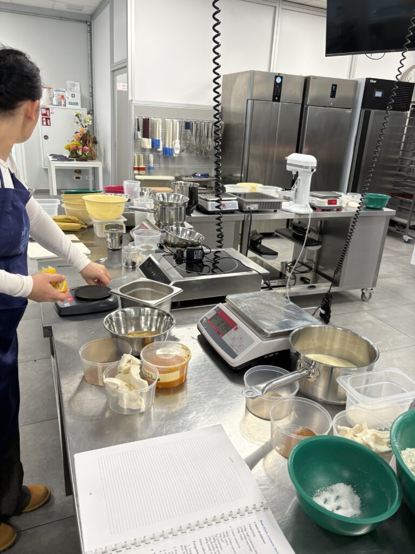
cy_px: 277
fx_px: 416
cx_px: 208
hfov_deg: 53.1
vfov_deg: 67.3
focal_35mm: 26
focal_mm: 5.96
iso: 64
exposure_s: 1/100
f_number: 1.6
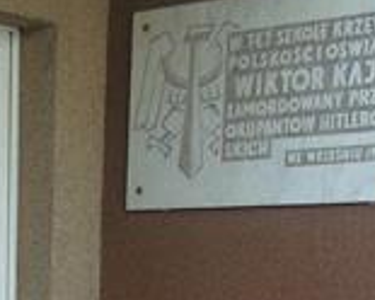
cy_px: 529
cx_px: 28
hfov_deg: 18.3
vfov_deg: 13.5
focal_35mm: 103
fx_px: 1143
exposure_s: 1/160
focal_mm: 4.4
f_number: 3.4
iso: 80
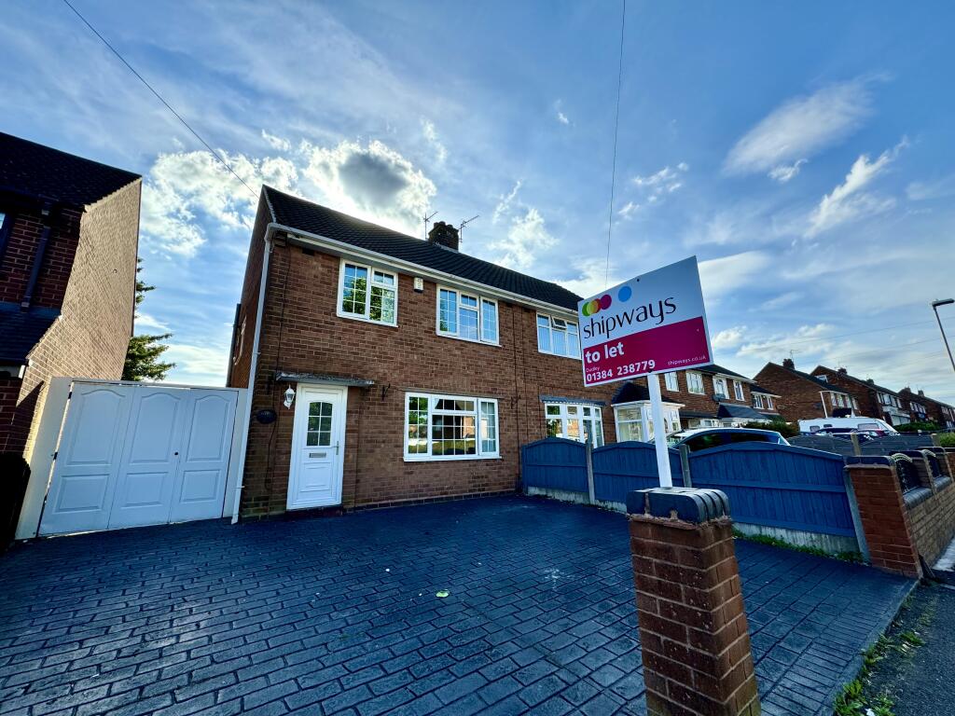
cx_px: 478
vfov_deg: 85.7
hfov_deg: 102.1
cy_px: 358
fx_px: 386
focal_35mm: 14
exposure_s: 1/993
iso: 50
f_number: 2.2
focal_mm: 2.22
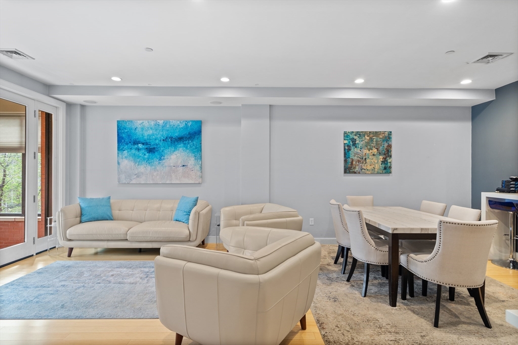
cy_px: 172
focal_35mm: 18
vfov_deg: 67.4
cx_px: 259
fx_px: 259
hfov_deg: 90.0
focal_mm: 18
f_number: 7.1
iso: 320
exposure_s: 1/3
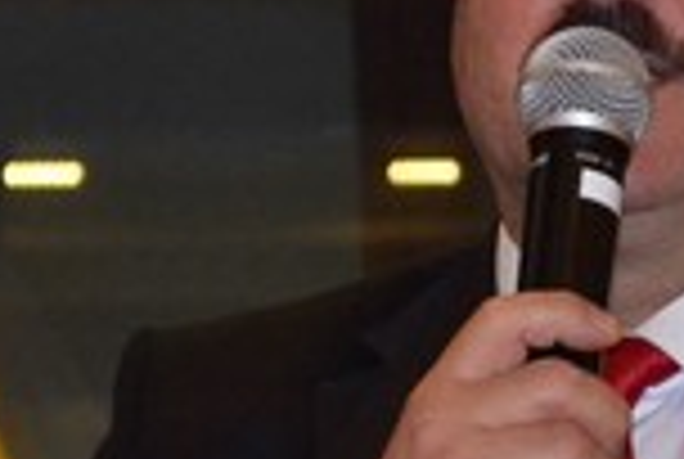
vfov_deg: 3.8
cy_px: 385
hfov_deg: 5.7
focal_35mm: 363
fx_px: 6914
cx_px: 621
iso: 3200
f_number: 5.6
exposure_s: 1/60
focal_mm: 55
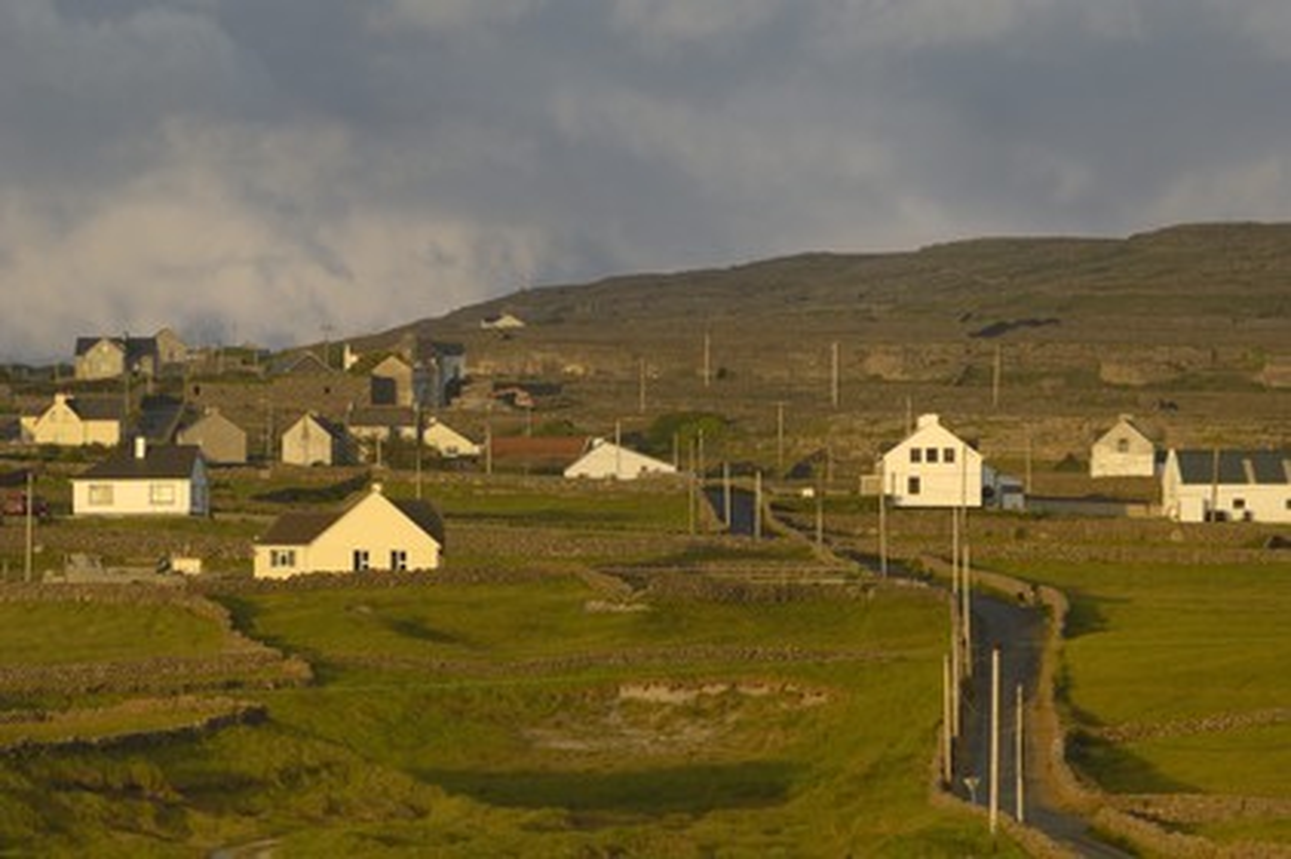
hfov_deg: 7.2
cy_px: 430
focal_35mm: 285
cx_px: 646
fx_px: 10212
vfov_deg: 4.8
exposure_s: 1/125
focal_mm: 190
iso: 100
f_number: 5.6
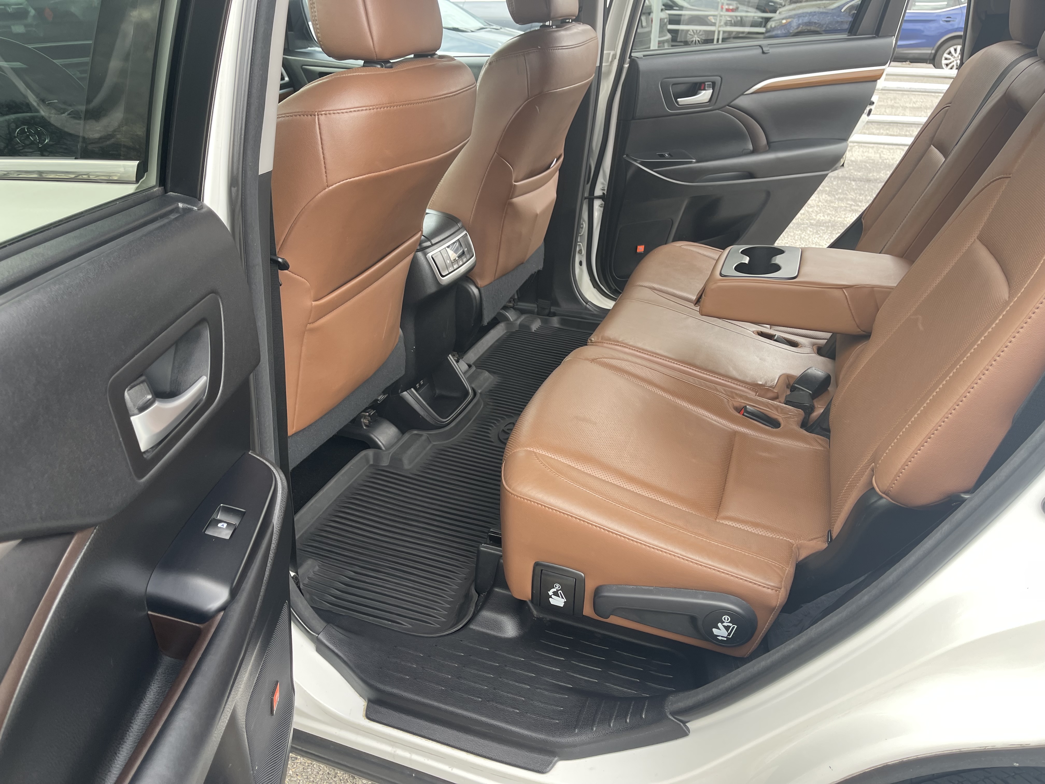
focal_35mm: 25
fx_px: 755
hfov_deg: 69.4
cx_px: 522
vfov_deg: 54.9
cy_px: 392
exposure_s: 1/121
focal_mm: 5.1
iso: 50
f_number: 1.6
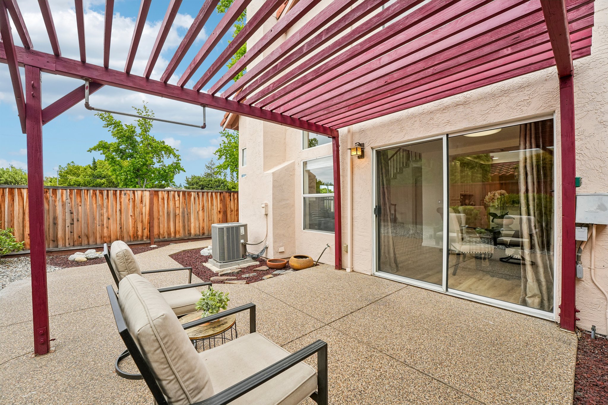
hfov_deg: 104.3
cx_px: 304
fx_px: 236
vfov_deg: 81.2
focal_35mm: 14
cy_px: 202
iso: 640
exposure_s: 1/500
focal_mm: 14
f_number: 8
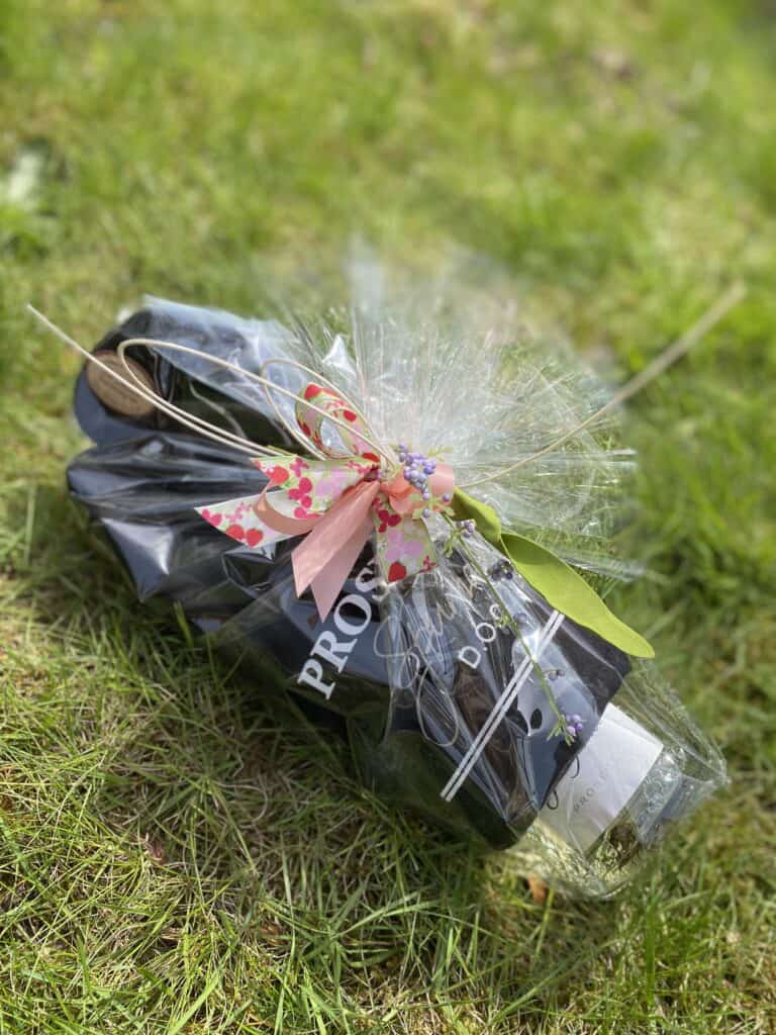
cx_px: 388
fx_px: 777
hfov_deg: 53.1
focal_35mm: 26
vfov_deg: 67.3
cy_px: 518
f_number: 1.8
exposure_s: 1/3040
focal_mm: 4.25
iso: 32
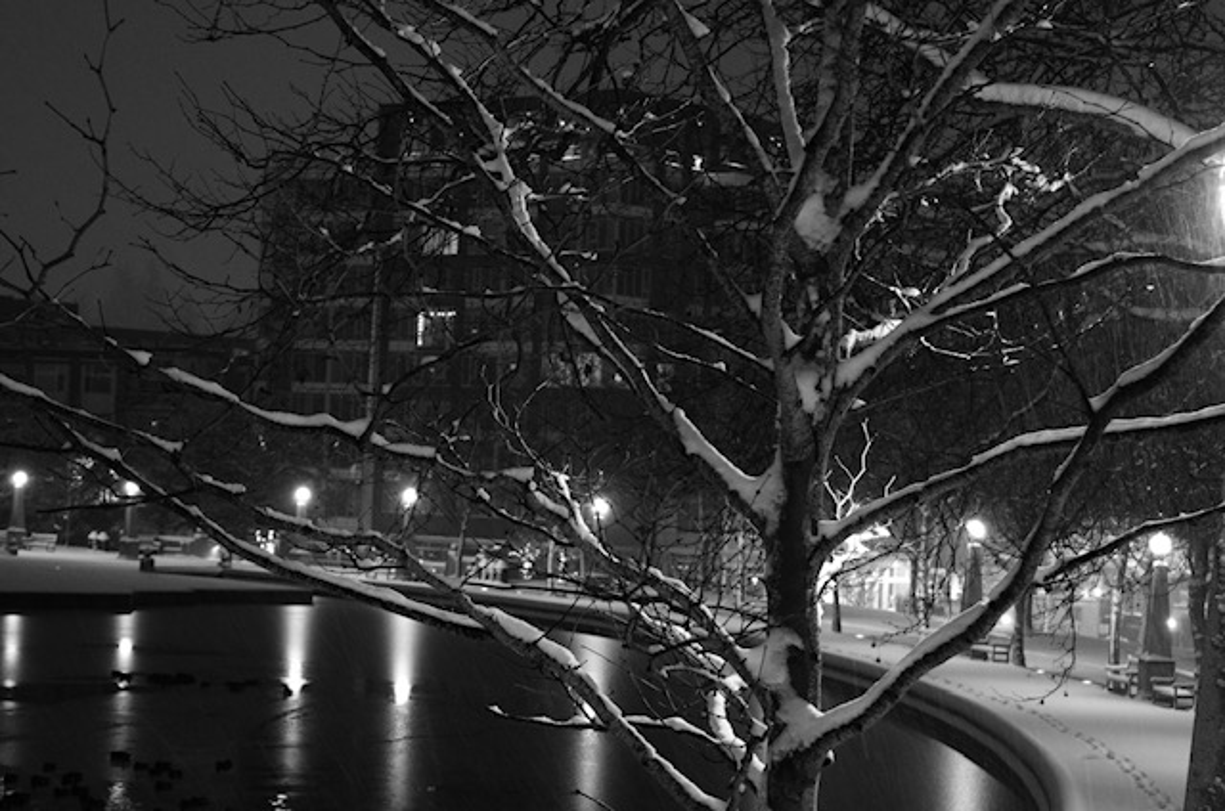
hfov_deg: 24.7
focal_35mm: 82
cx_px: 612
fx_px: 2802
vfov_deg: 16.5
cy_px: 406
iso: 1600
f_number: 7.1
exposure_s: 1/5
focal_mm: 55
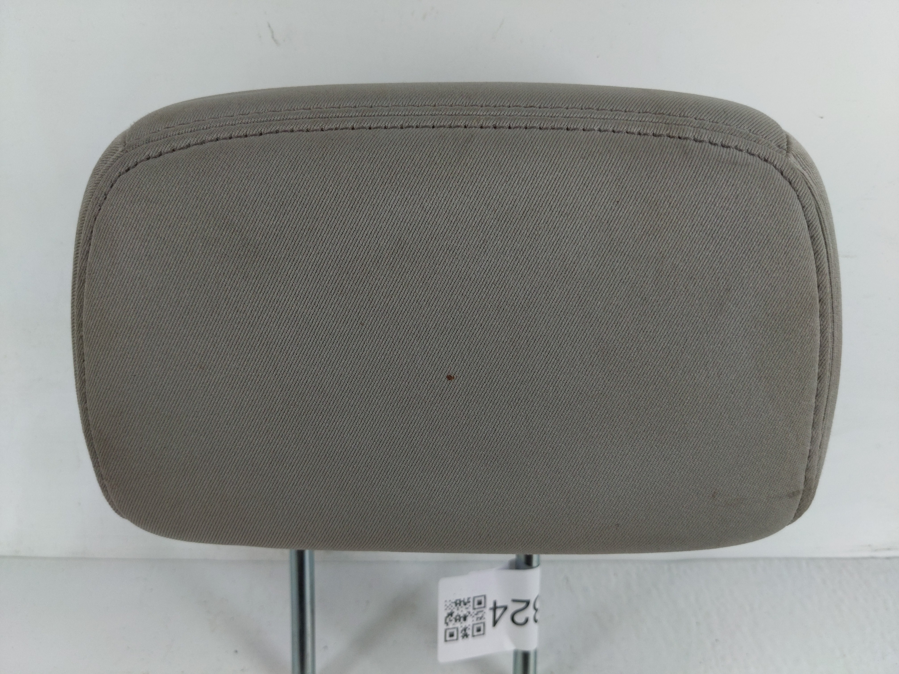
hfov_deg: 69.4
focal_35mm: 25
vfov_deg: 54.9
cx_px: 450
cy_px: 337
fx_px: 649
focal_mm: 4.38
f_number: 1.73
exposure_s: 1/110
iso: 61
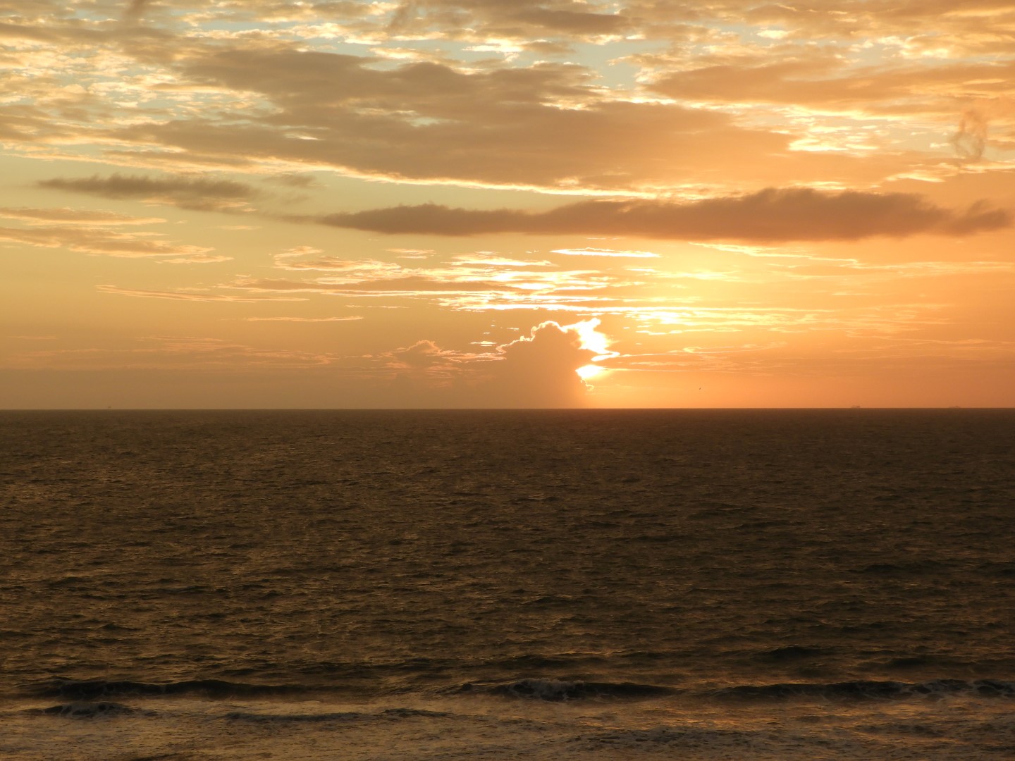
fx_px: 2786
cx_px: 508
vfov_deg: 15.6
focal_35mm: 95
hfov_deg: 20.7
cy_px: 380
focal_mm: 17
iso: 100
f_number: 4.8
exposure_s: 1/200
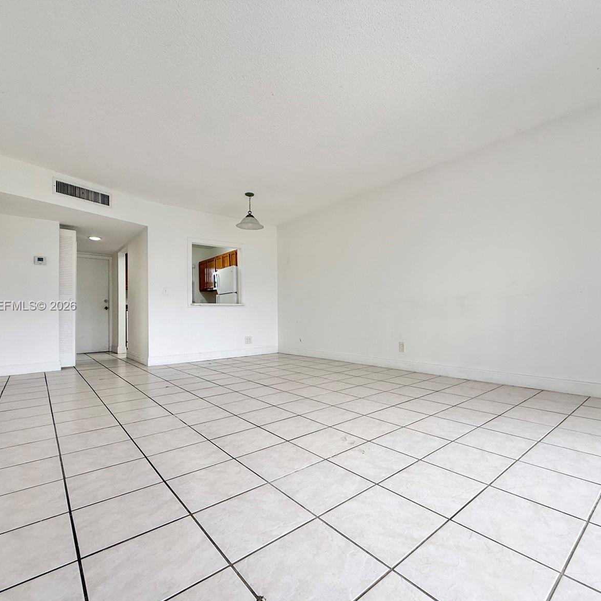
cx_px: 328
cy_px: 306
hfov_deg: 83.8
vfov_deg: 84.0
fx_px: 334
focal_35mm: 17
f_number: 2.2
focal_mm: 2.22
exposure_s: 1/99
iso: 100
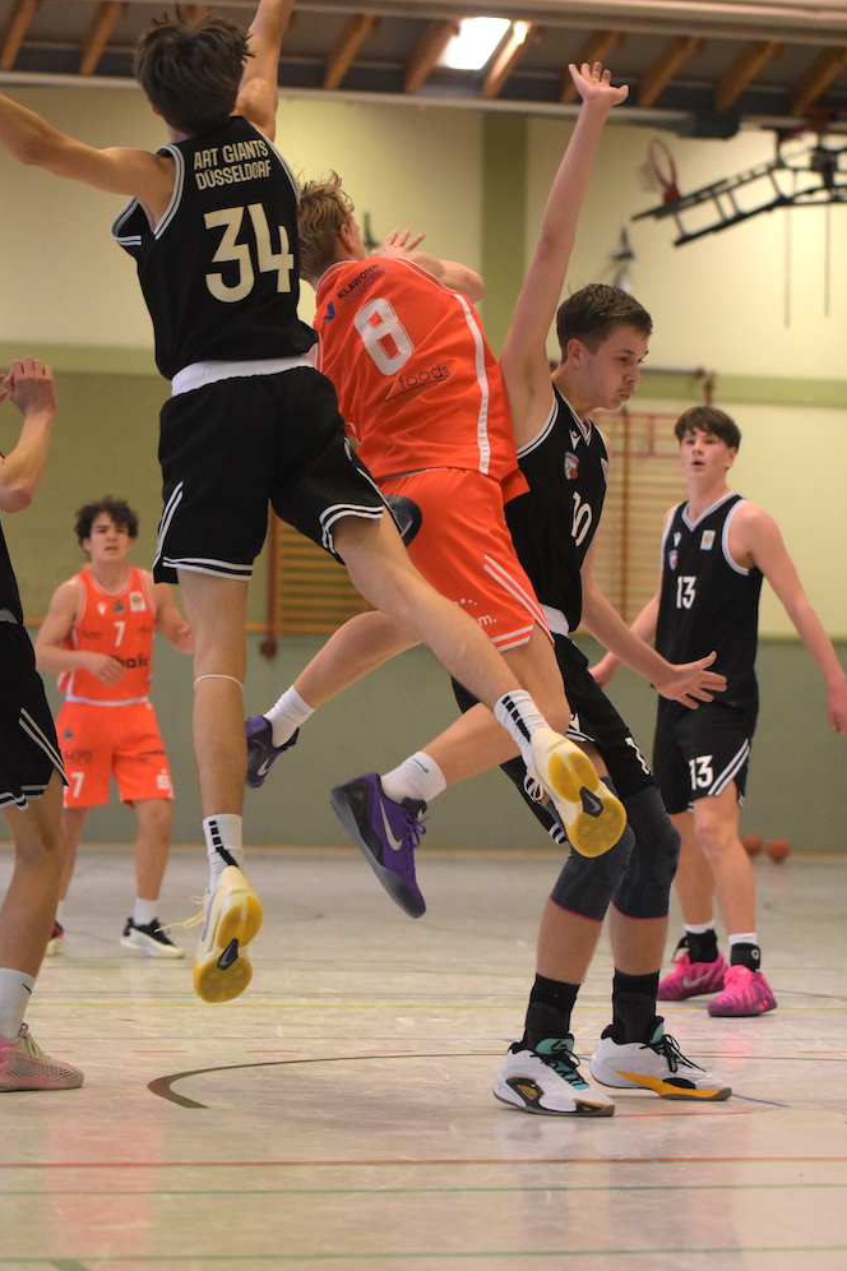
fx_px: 3811
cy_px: 641
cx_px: 413
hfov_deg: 12.7
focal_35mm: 108
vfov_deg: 18.9
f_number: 2.8
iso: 3200
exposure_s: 1/800
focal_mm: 70
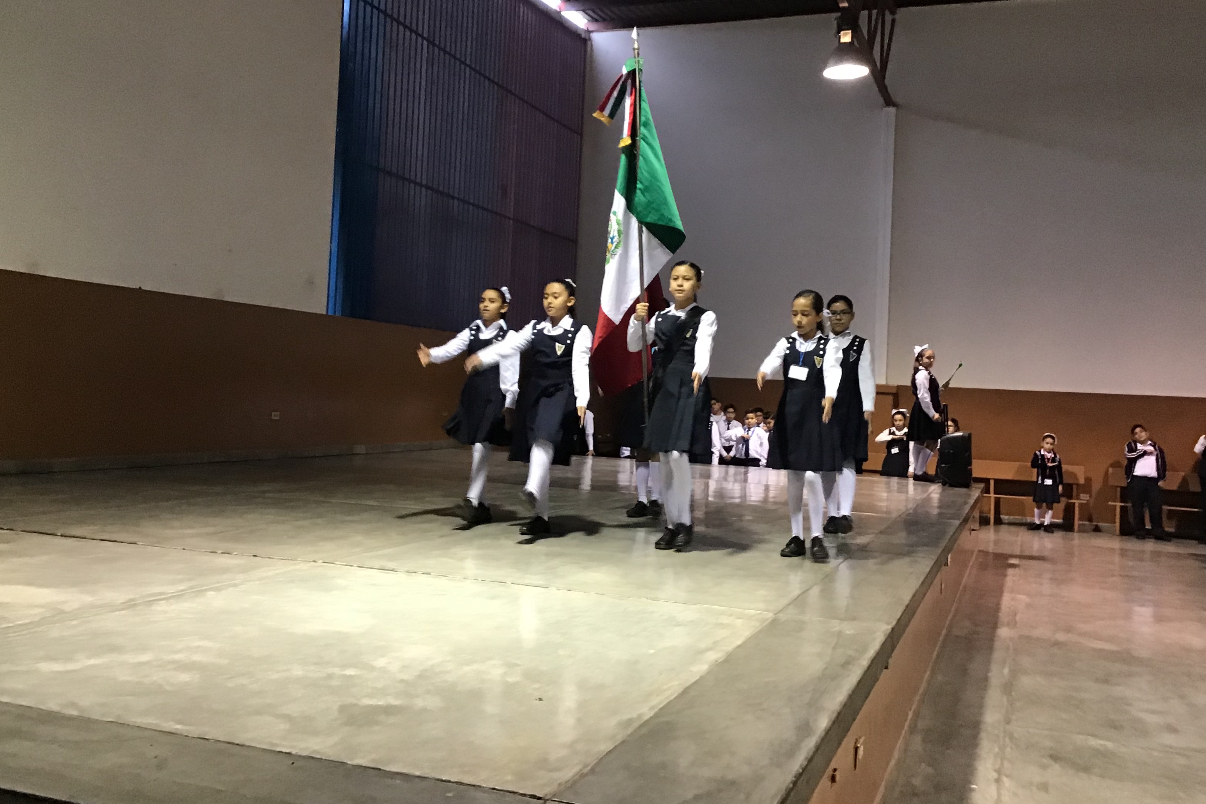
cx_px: 620
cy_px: 339
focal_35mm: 34
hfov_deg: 55.8
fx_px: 1139
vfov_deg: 38.8
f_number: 2.4
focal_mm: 3.3
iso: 125
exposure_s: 1/30
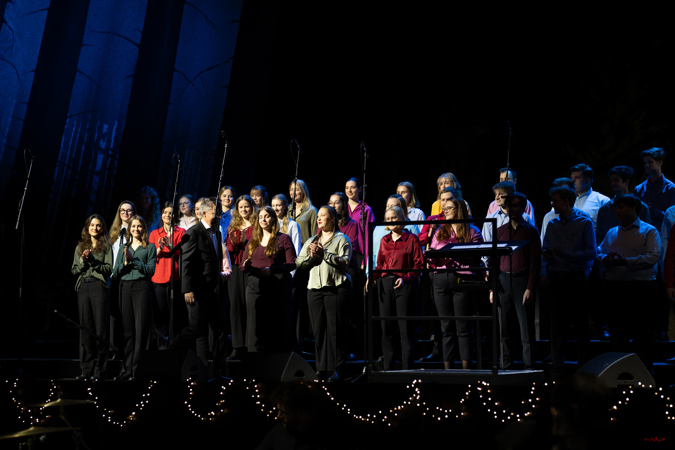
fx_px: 1594
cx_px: 338
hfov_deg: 23.9
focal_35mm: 85
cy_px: 225
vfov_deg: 16.1
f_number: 2.5
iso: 1000
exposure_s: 1/320
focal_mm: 85
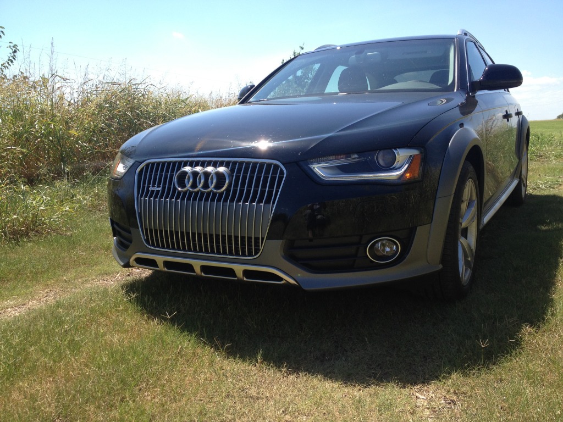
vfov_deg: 40.7
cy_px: 211
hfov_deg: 52.6
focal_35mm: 35
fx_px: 569
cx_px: 282
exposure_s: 1/968
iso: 64
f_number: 2.4
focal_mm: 4.3
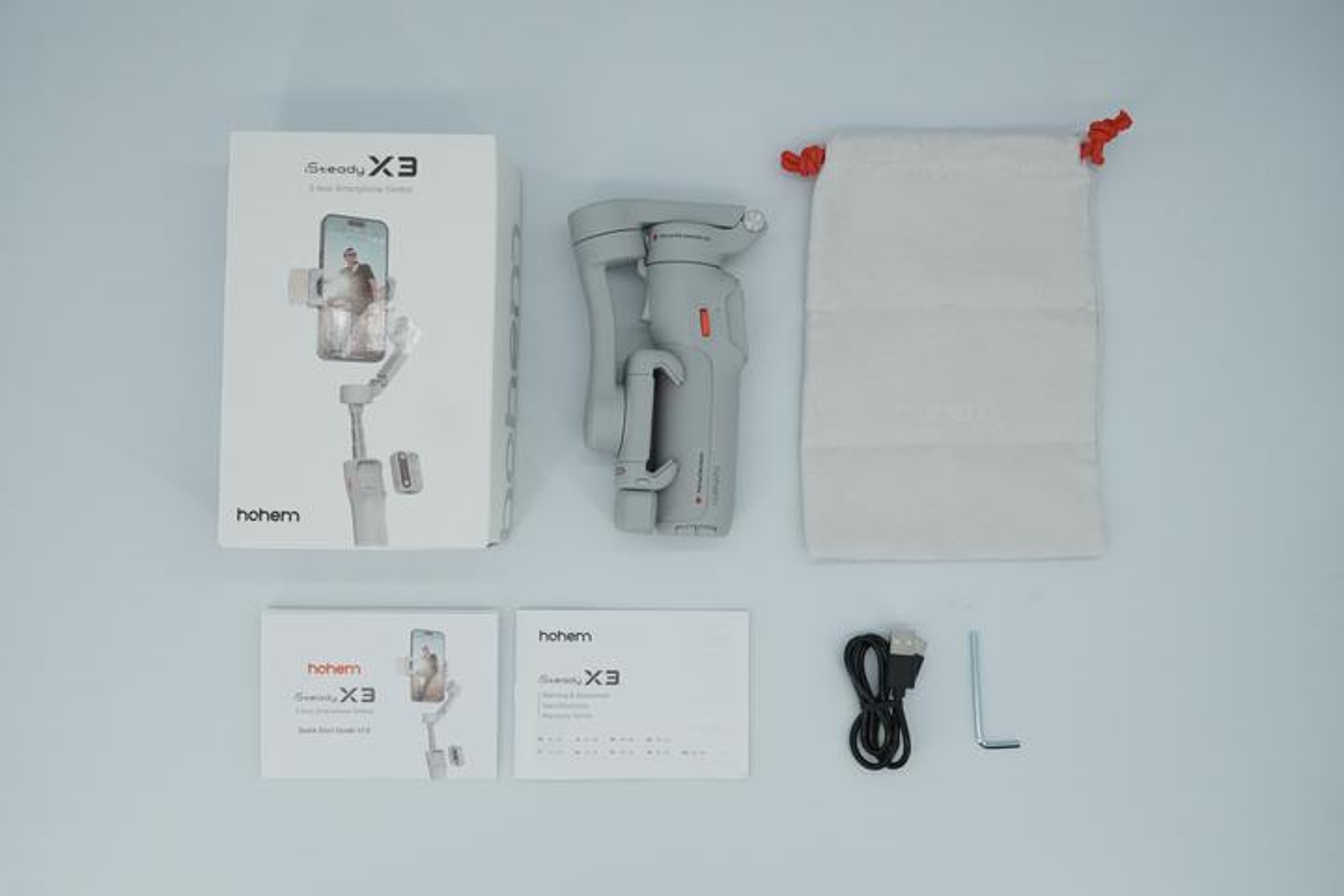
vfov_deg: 34.2
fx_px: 1456
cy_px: 448
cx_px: 672
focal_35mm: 39
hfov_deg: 49.6
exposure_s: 1/320
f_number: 4
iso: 1250
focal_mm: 26
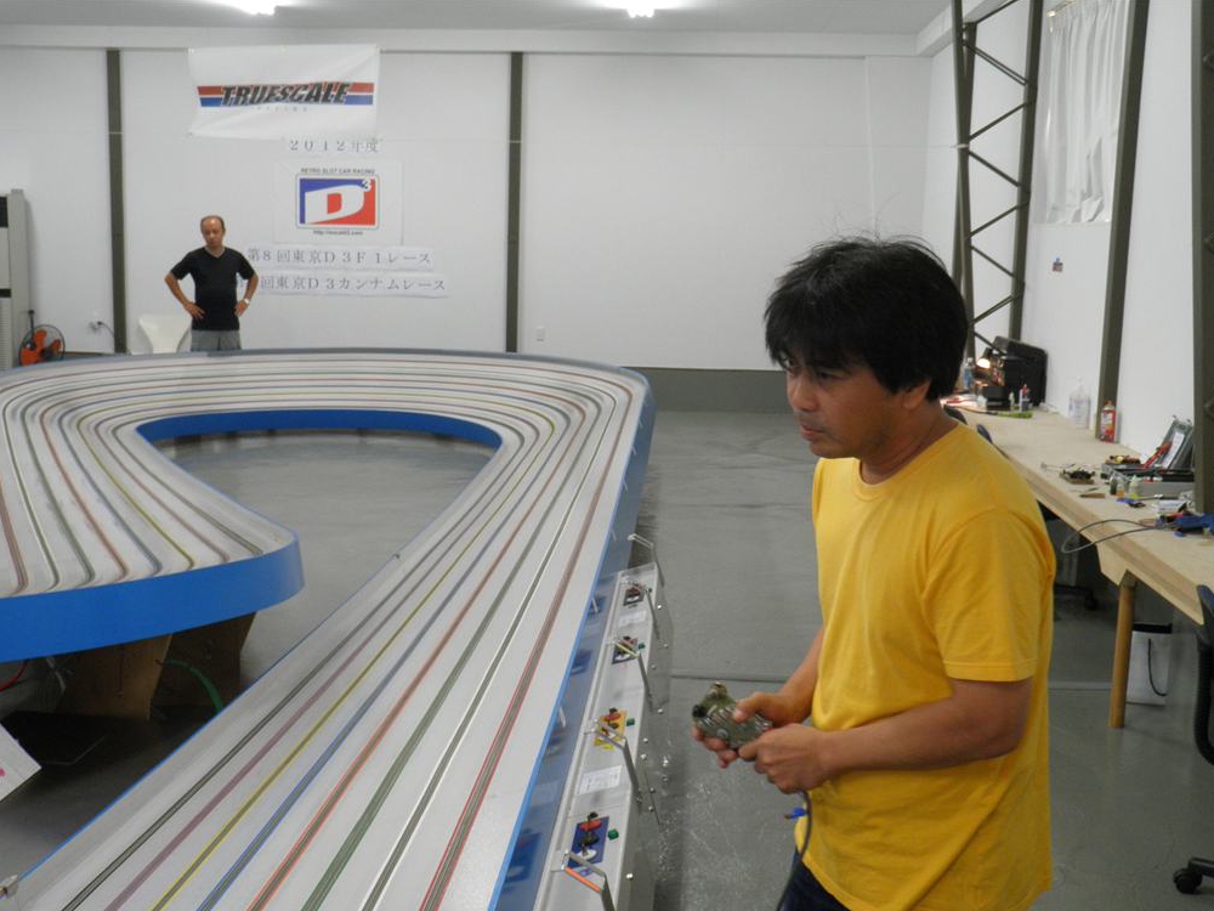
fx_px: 1473
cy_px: 464
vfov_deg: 34.3
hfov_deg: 44.8
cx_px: 600
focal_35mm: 42
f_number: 3.9
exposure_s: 1/20
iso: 200
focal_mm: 7.3
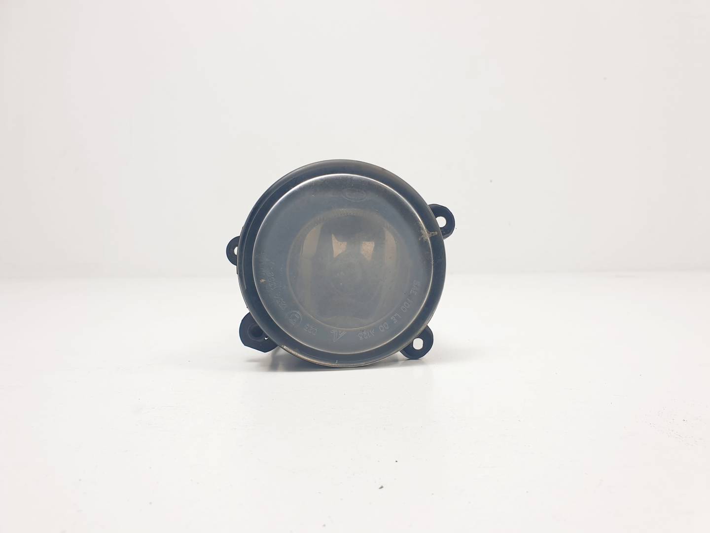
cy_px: 266
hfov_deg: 67.3
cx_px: 355
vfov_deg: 53.1
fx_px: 533
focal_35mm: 26
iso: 50
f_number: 2.4
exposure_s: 1/280
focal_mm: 4.3
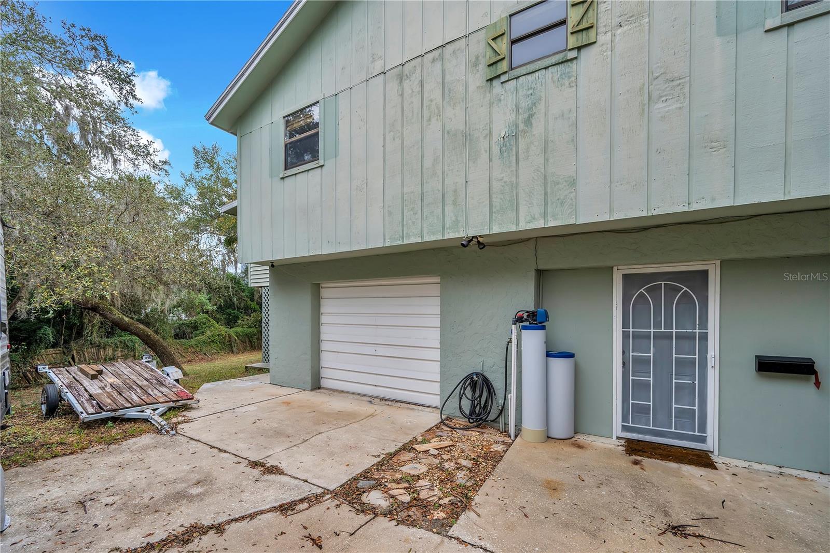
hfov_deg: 104.3
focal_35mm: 14
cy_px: 276
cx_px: 415
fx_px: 323
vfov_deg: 81.2
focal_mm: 14
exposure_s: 1/800
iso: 400
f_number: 6.3
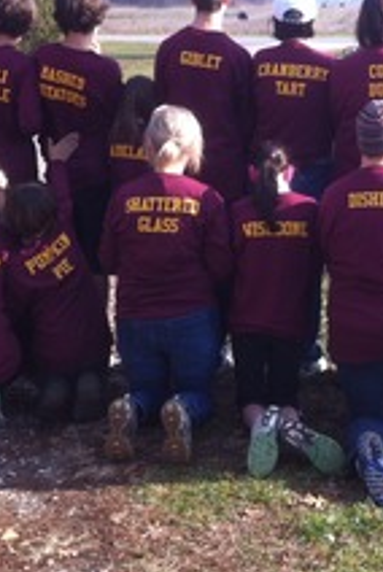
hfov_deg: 17.3
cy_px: 167
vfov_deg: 26.1
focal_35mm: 77
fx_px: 1225
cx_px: 405
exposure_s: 1/431
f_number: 2.8
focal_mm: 3.85
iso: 80
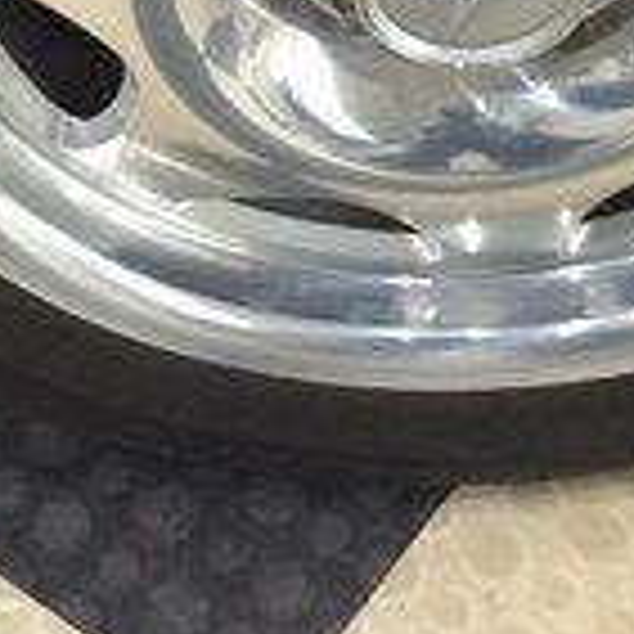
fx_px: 2652
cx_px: 373
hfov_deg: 13.6
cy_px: -144
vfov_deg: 13.2
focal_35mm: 128
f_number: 2.4
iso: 100
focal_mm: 3.3
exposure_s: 1/25
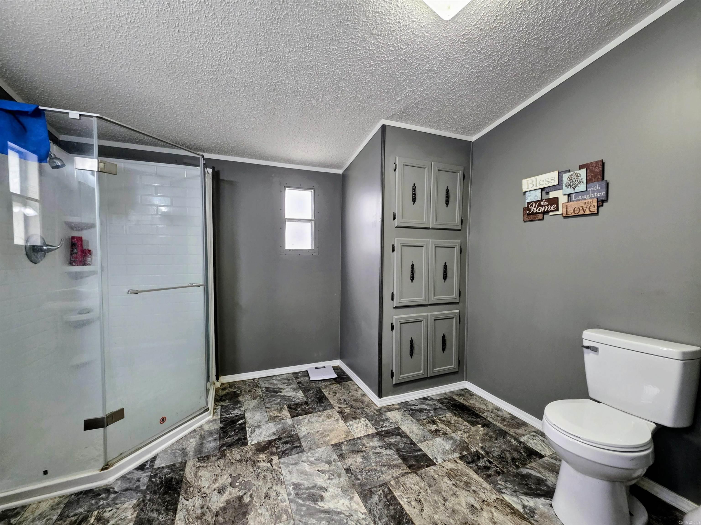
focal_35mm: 13
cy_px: 262
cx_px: 350
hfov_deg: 106.2
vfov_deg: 89.9
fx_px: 263
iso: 250
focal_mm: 2.2
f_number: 1.9
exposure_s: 1/60
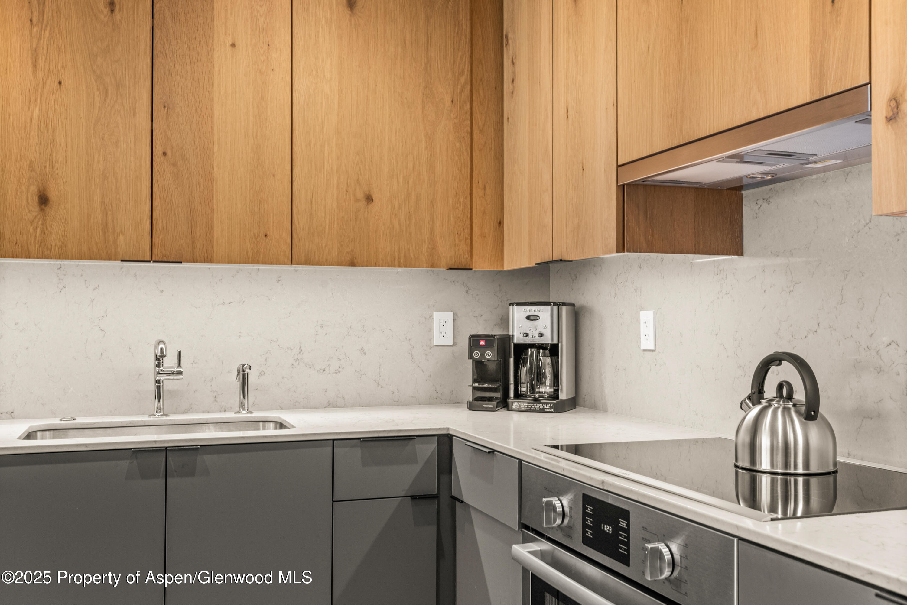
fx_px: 882
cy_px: 302
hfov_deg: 54.4
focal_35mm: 35
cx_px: 454
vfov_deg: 37.9
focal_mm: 35
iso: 400
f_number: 9
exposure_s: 1/8
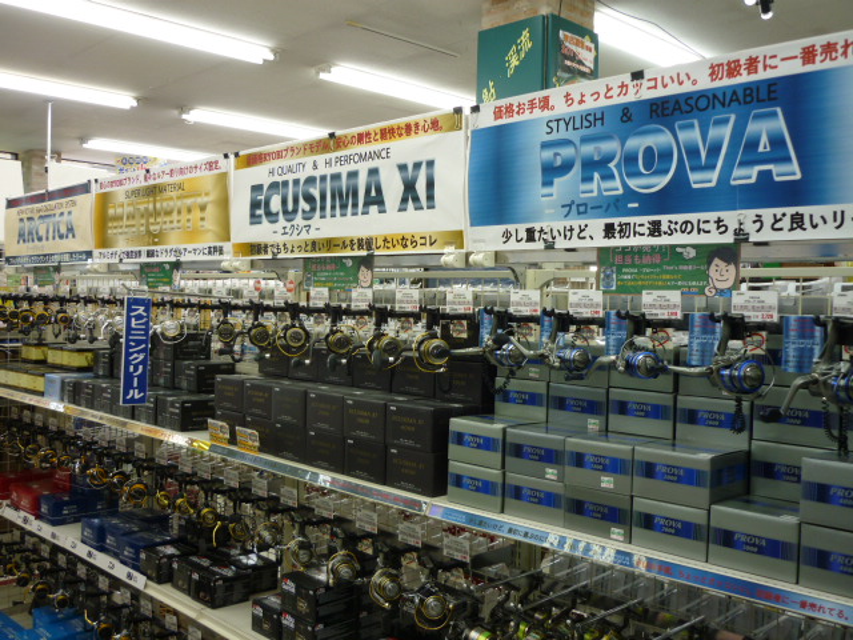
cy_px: 320
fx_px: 813
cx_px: 426
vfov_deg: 42.9
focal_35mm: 33
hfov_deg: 55.4
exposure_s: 1/50
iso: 80
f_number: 2.8
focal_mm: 5.5
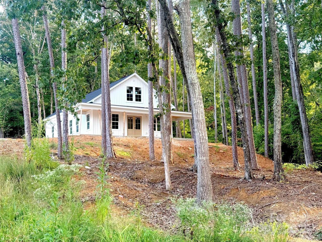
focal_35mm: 48
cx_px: 161
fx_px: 446
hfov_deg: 39.7
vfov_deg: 30.3
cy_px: 121
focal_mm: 6.76
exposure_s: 1/213
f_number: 1.78
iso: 64
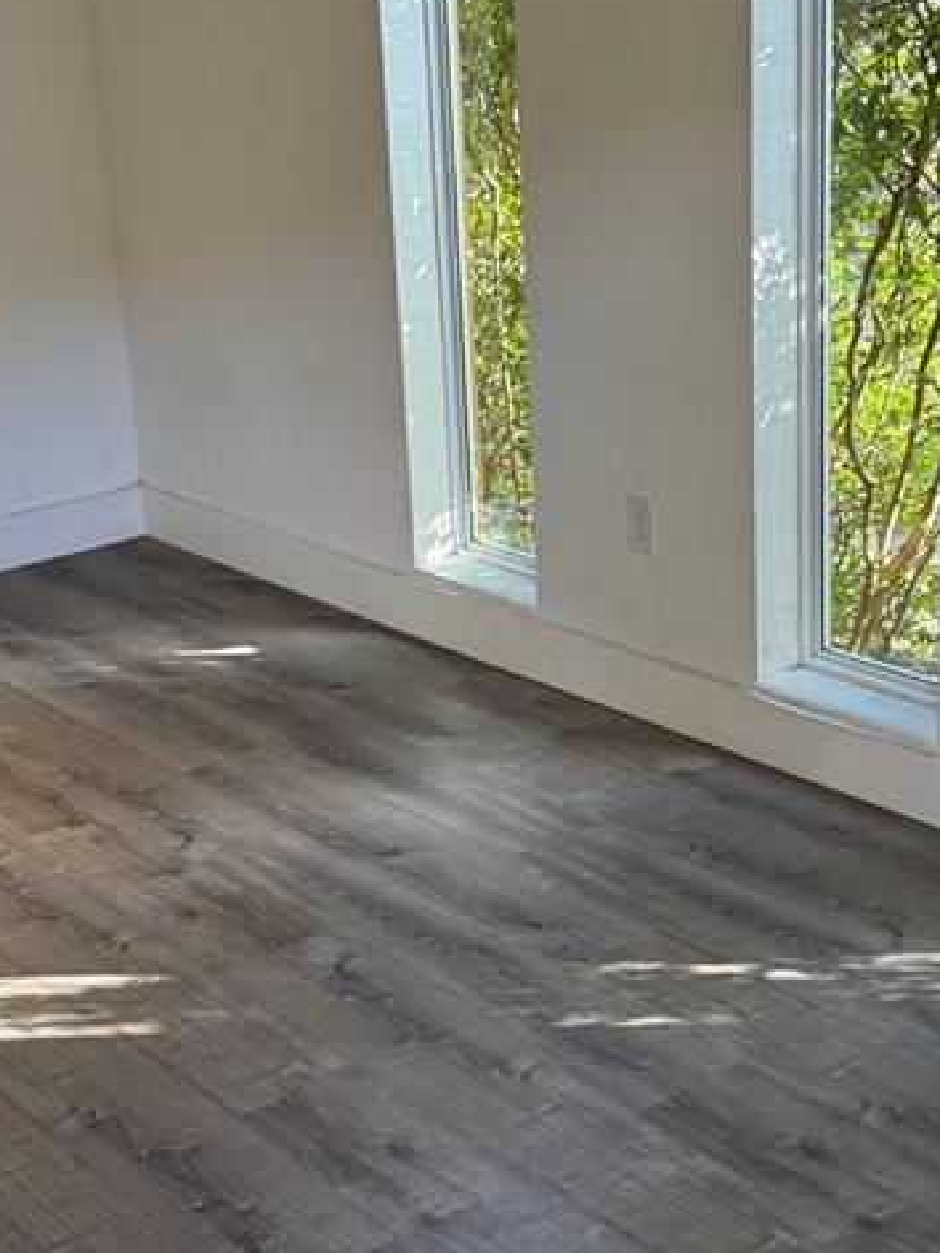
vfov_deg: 31.7
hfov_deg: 24.0
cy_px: 619
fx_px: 2209
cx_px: 483
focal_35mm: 61
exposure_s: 1/60
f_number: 1.78
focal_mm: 6.76
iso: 125
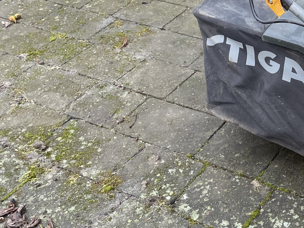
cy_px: -12
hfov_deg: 26.2
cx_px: 324
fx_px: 606
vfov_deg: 20.5
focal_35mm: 69
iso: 32
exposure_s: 1/121
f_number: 1.6
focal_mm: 4.2
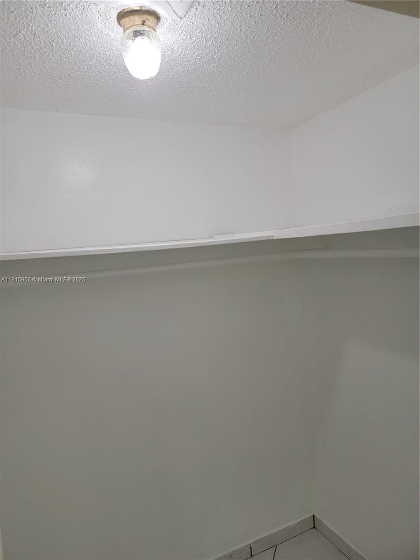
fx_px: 388
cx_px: 210
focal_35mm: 24
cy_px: 280
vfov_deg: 71.6
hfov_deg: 56.8
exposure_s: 1/120
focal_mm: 6.7
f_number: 1.8
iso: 100
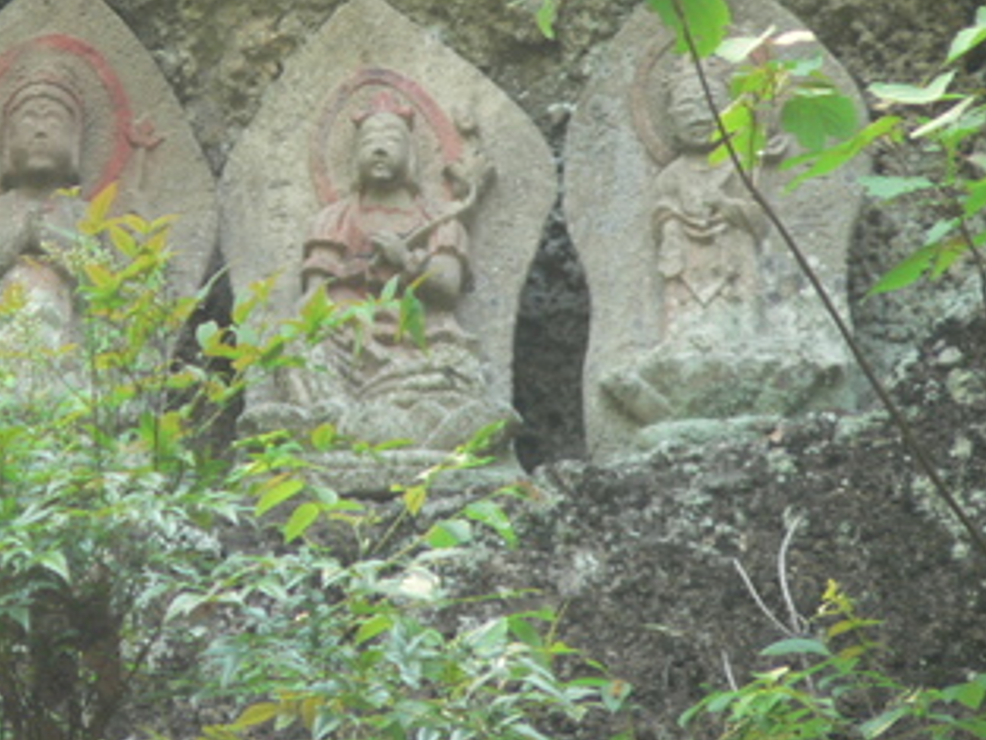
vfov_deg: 2.3
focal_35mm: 634
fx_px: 18066
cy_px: 162
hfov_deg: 3.1
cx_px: 369
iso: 100
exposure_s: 1/125
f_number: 3.3
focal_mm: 66.1
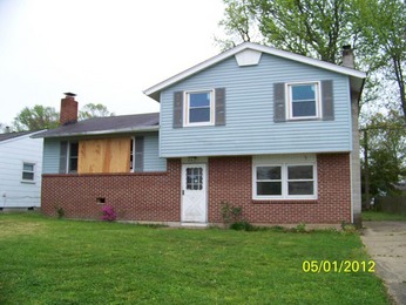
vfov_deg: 43.0
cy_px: 152
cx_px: 203
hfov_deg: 55.3
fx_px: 387
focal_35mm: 33
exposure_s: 1/500
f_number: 2.8
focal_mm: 5.85
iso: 250
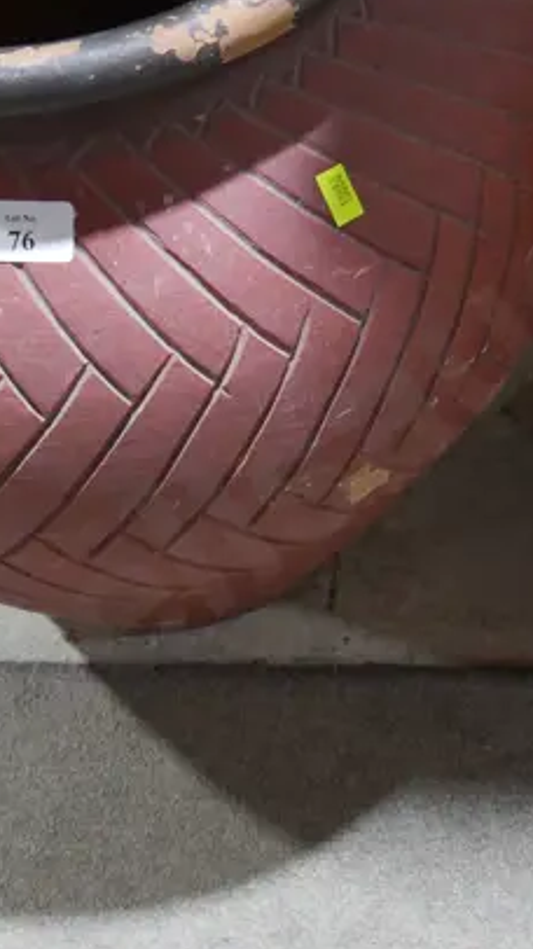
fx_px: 2491
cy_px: 338
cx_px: 500
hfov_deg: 12.1
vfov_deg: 21.5
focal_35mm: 99
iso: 1000
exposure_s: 1/60
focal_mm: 18
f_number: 4.5
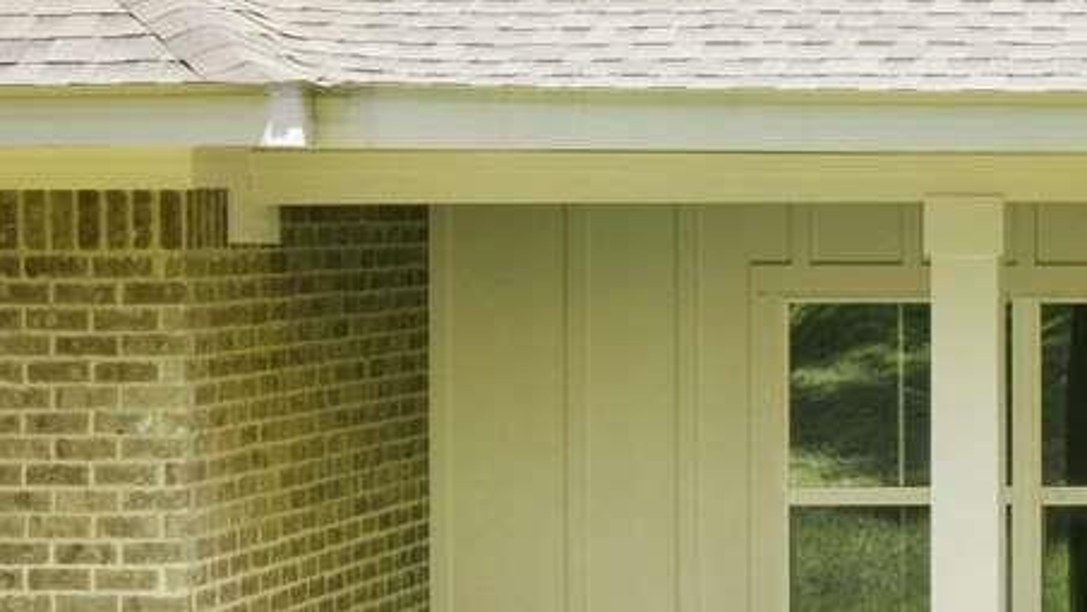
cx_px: 1723
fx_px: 3690
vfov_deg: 9.5
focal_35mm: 128
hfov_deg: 15.3
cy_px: 154
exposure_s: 1/125
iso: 200
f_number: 11
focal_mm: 18
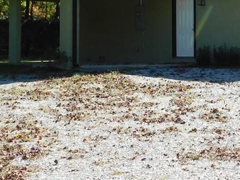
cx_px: 211
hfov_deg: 20.1
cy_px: 23
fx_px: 666
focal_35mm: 96
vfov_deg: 15.3
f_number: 3.5
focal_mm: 6.3
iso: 125
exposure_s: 1/400
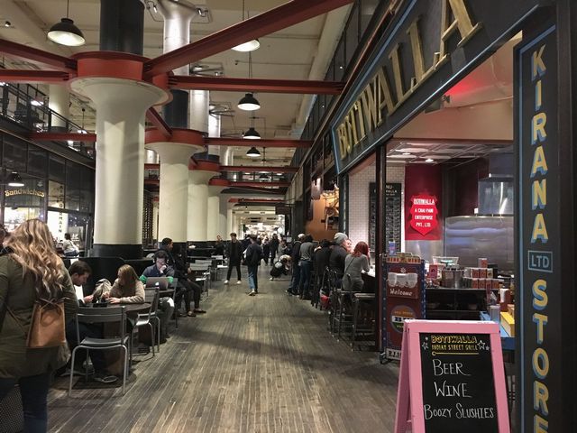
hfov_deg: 61.7
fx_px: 483
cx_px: 288
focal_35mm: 29
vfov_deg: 48.2
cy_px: 216
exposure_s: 1/15
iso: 250
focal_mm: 4.15
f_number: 2.2
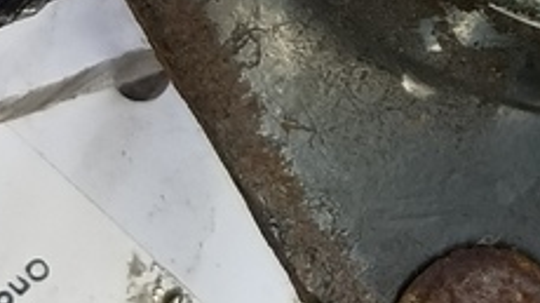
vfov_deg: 7.8
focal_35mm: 149
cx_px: 716
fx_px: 2132
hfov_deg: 13.8
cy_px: -307
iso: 118
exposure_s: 1/50
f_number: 1.6
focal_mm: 4.11
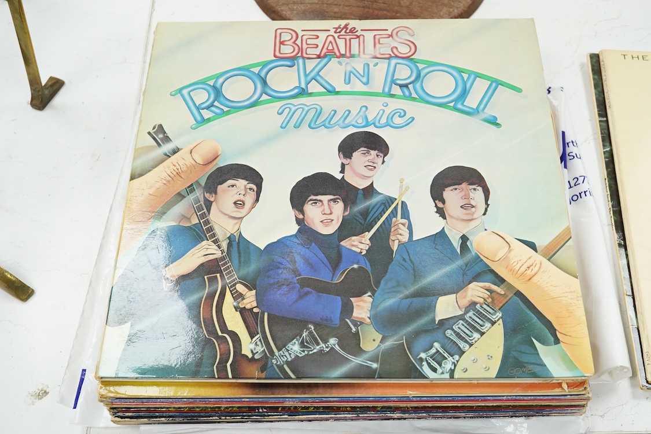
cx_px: 326
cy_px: 217
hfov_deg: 43.6
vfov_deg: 29.9
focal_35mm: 45
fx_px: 814
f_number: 10
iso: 2500
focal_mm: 30
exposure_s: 1/200
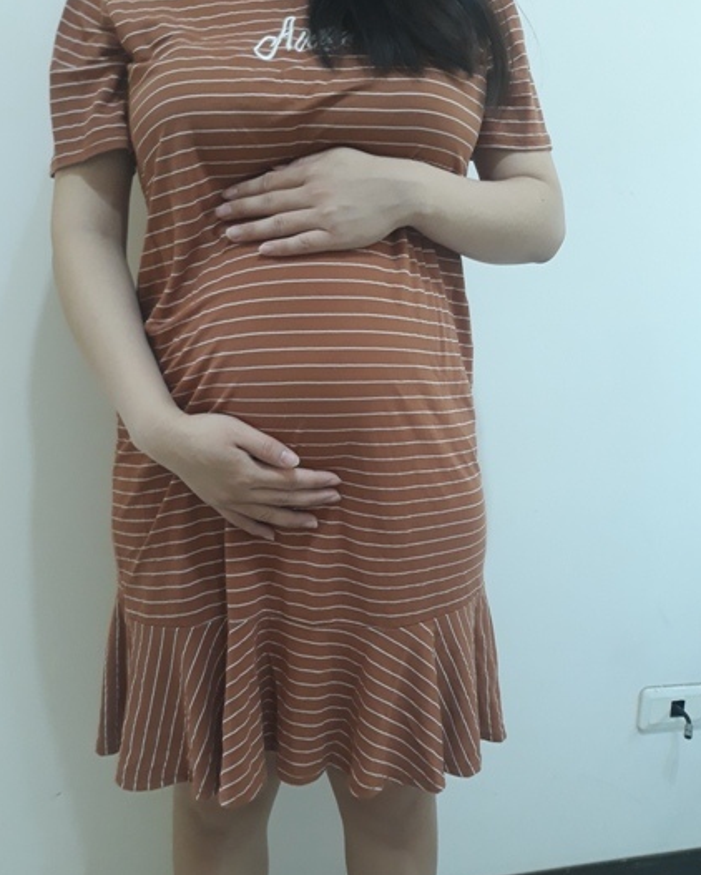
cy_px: 418
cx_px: 336
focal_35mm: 32
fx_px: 829
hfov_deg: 45.8
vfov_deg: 55.6
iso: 200
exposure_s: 1/30
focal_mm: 3.71
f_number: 1.7
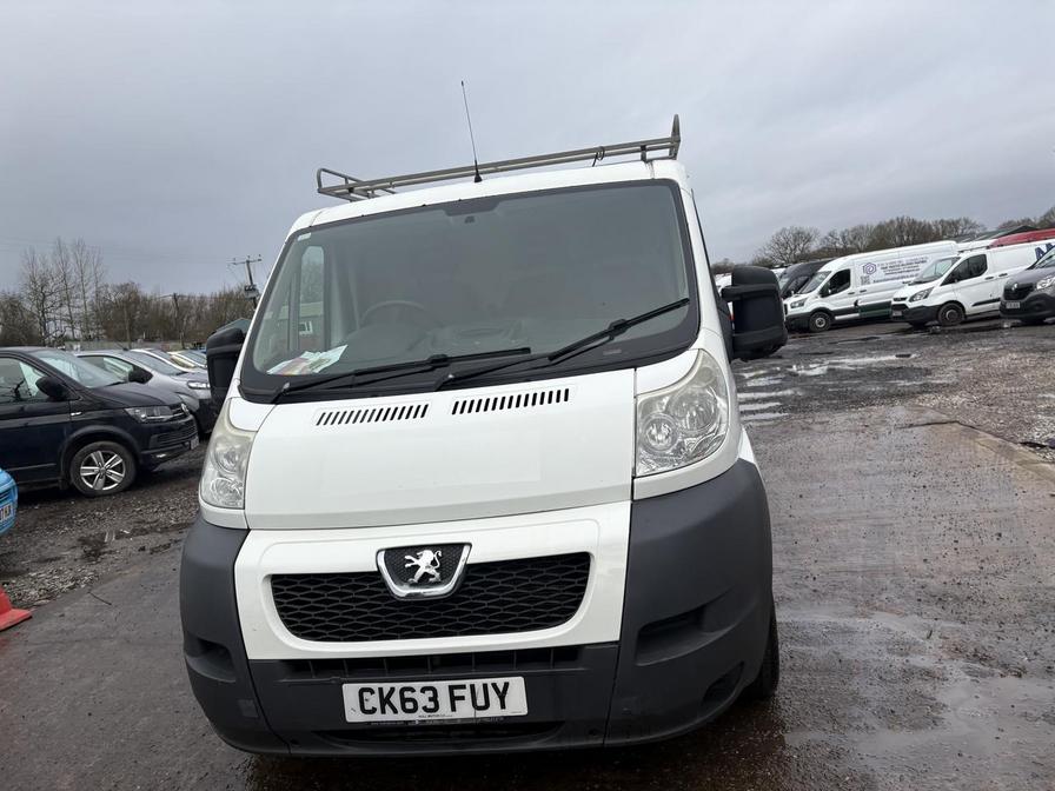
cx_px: 528
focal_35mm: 26
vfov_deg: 53.1
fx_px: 792
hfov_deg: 67.3
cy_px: 396
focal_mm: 5.96
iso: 50
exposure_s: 1/1953
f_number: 1.6
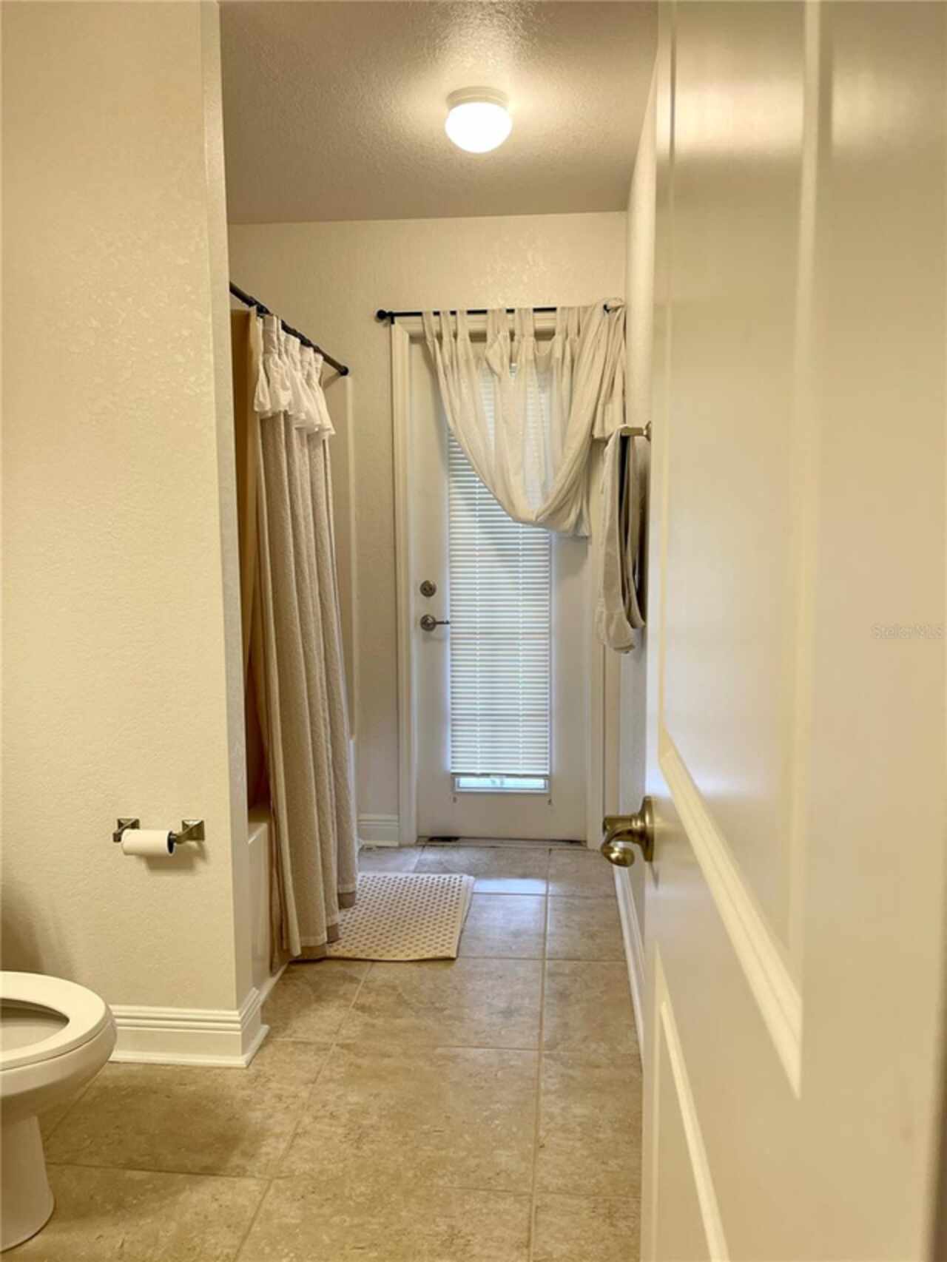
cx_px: 474
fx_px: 912
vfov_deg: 69.4
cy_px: 631
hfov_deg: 54.9
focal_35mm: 25
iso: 80
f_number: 1.6
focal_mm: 5.1
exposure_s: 1/60
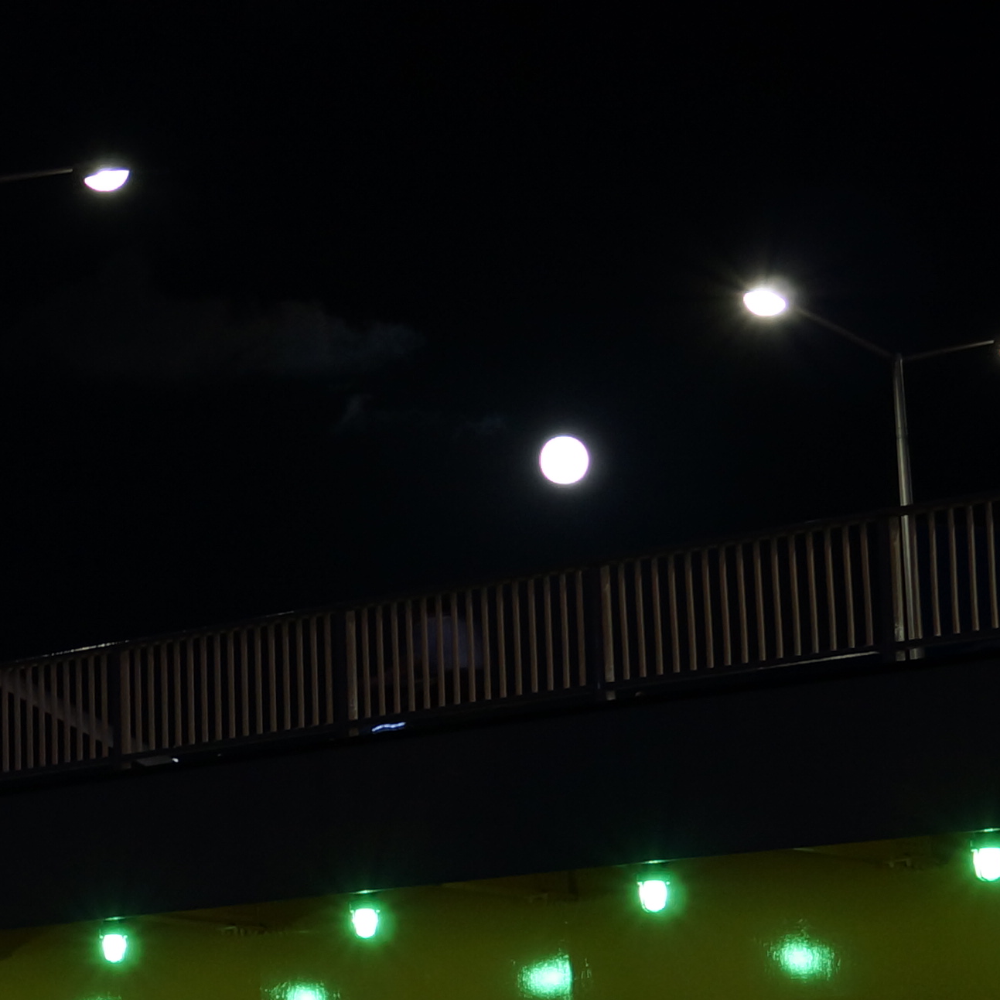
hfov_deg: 11.7
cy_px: 668
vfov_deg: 12.3
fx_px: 4641
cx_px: -521
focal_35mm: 142
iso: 200
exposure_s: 1/8
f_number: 4
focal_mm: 24
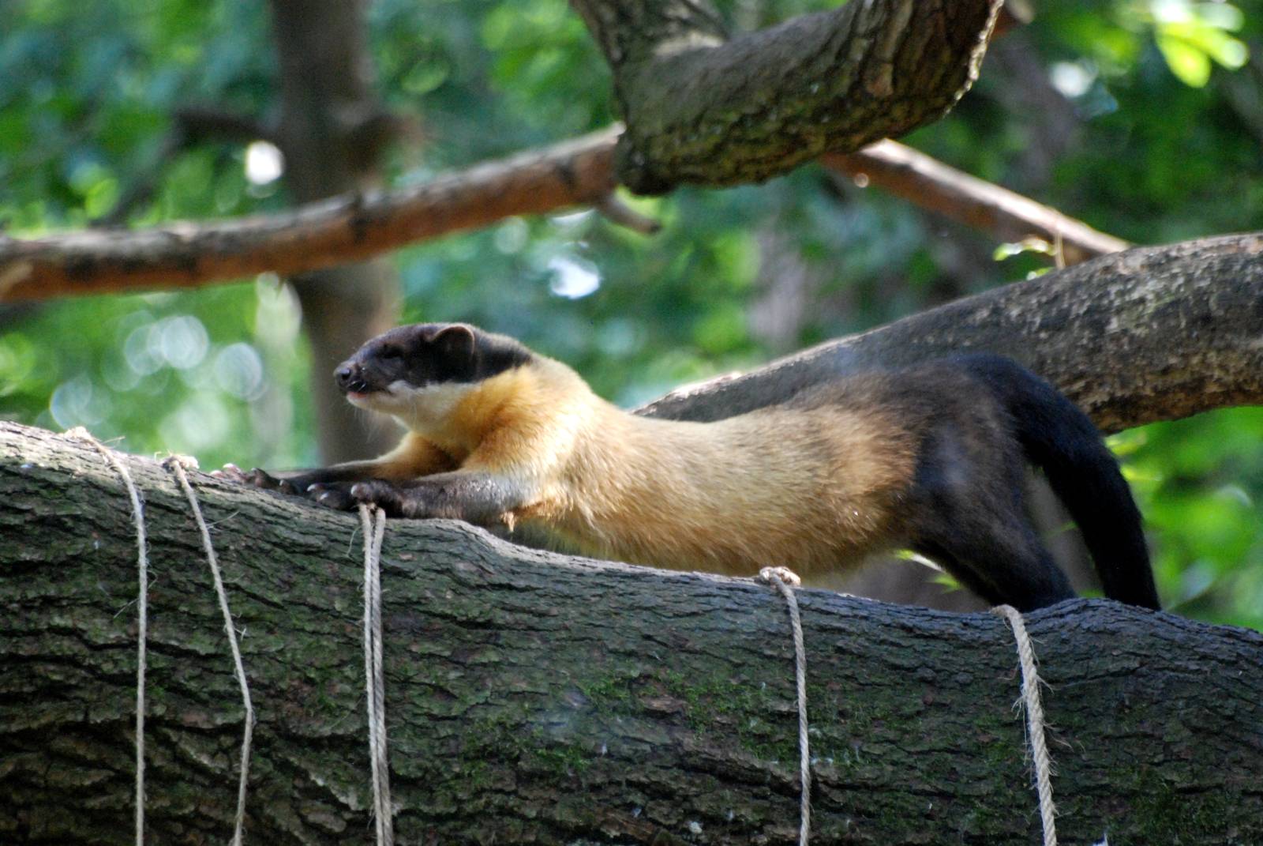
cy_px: 423
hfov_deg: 4.6
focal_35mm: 450
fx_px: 15806
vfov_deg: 3.1
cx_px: 632
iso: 1600
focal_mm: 300
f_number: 5.6
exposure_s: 1/125
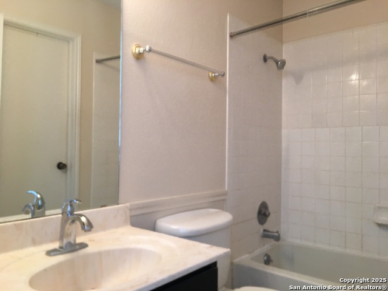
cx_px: 194
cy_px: 146
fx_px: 325
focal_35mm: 29
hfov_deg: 61.7
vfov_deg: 48.2
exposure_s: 1/15
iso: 40
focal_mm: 4.15
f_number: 2.2
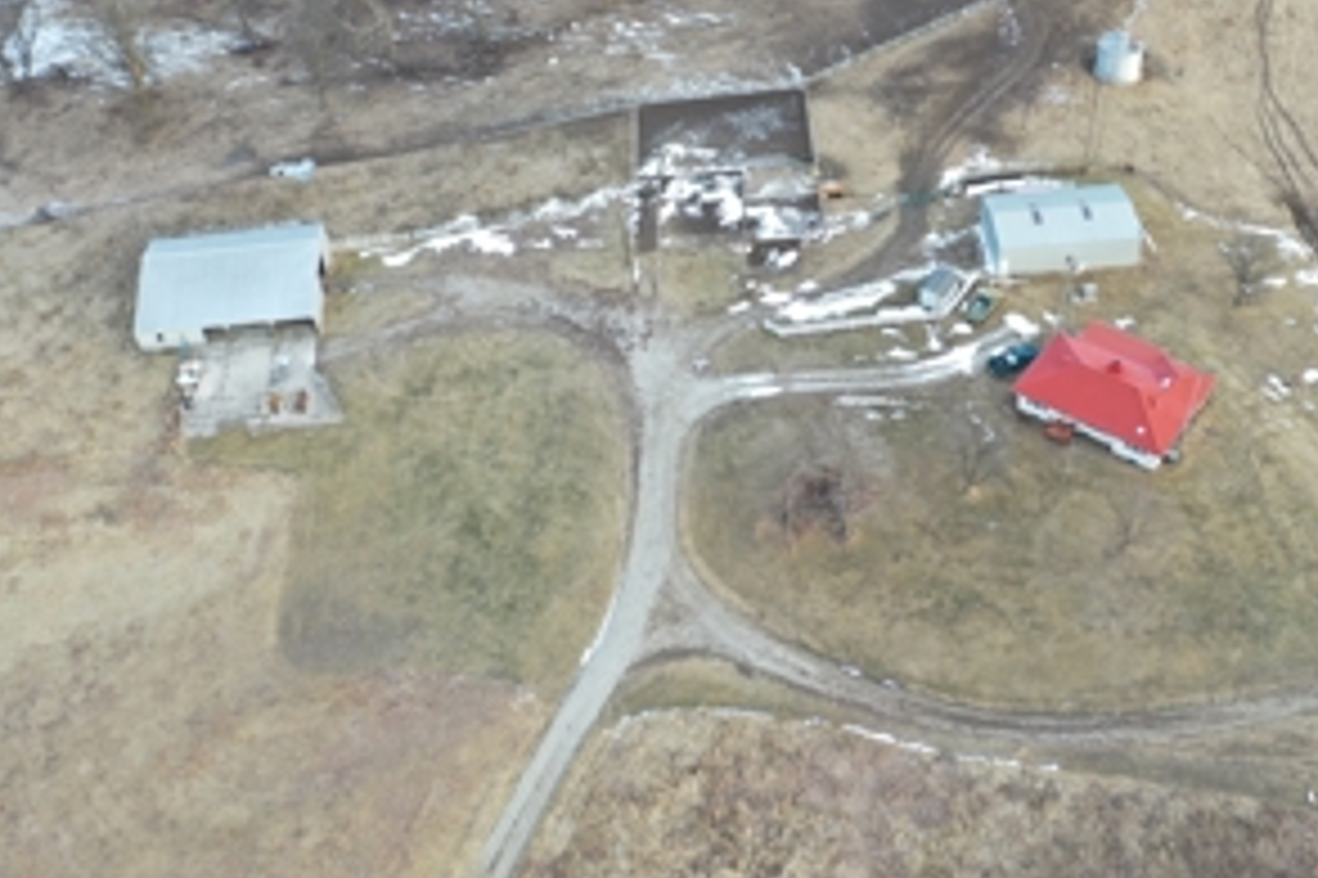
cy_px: 257
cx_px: 778
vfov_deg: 30.8
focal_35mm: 43
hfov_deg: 45.3
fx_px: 1573
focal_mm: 10.26
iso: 100
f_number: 3.5
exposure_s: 1/80
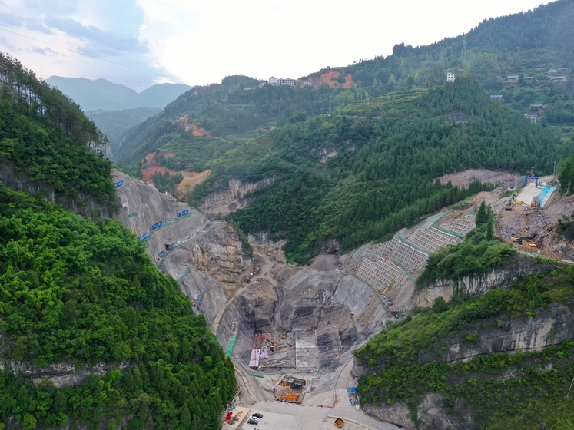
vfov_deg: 45.4
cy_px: 217
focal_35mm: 31
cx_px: 297
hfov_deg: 58.3
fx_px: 514
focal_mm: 10.26
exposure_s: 1/120
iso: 100
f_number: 6.3
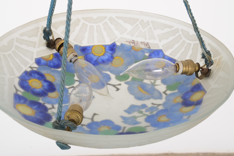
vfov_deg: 17.3
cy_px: 78
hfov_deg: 25.7
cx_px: 117
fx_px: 513
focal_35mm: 79
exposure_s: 1/160
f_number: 11
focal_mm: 52
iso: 125
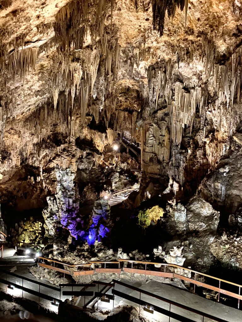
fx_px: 242
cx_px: 121
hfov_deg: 53.1
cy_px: 161
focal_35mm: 26
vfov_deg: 67.3
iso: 800
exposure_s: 1/4
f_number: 1.8
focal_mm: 4.25
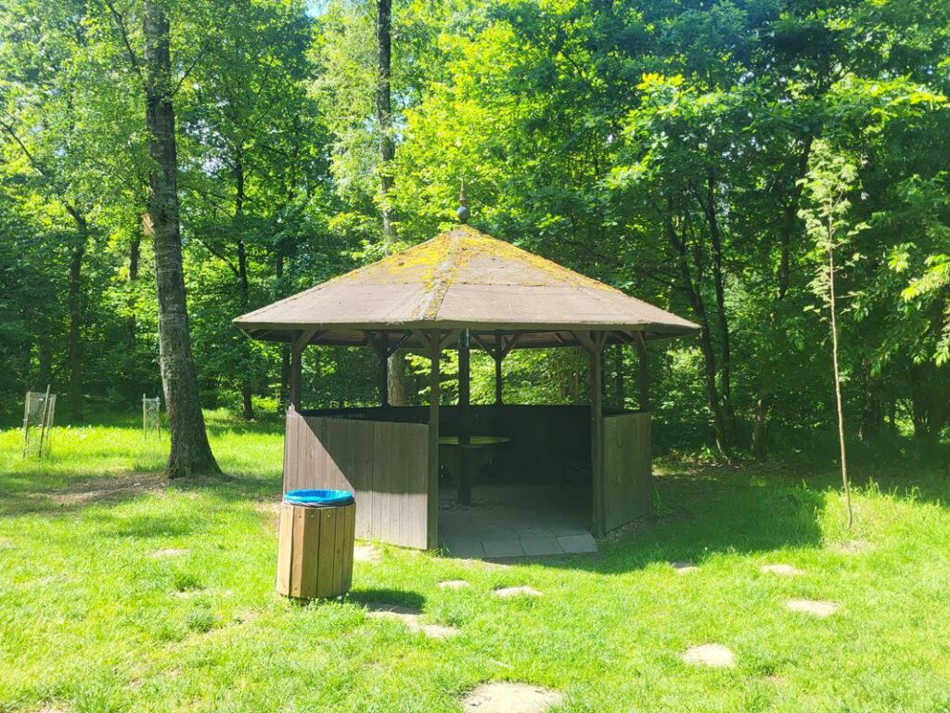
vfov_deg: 53.1
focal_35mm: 26
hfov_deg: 67.3
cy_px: 356
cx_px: 475
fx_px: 714
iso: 40
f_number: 1.8
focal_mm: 5.4
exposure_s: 1/423
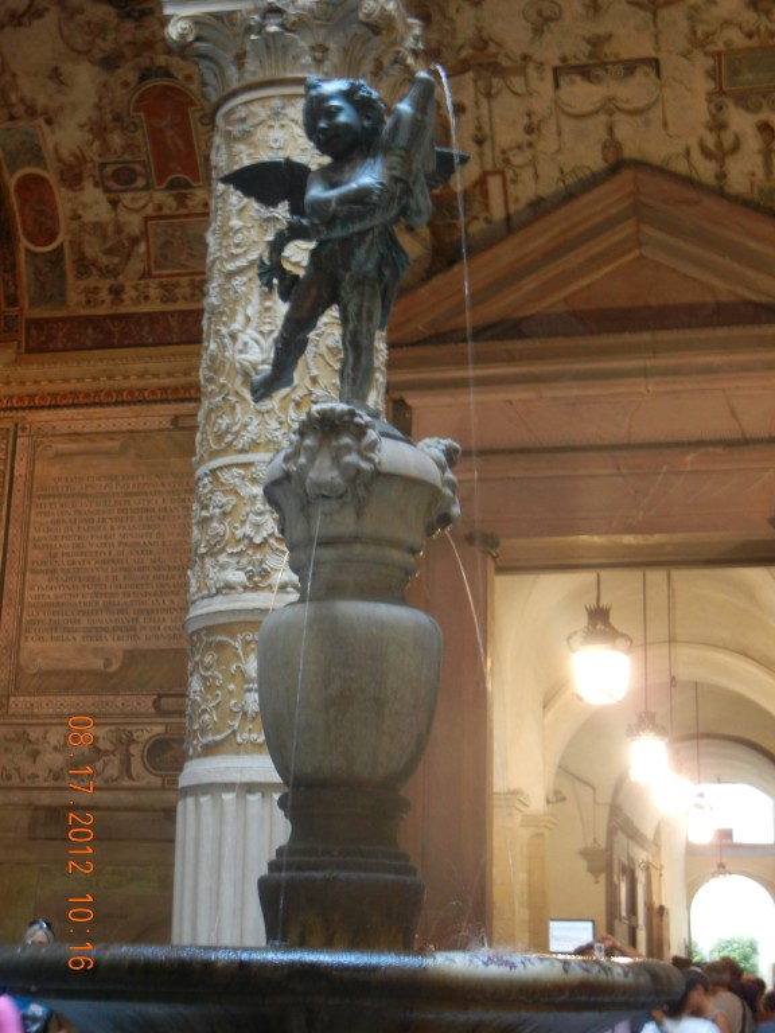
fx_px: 1761
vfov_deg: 32.7
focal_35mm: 59
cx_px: 388
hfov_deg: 24.8
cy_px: 516
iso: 200
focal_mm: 10.6
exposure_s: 1/6.8
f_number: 4
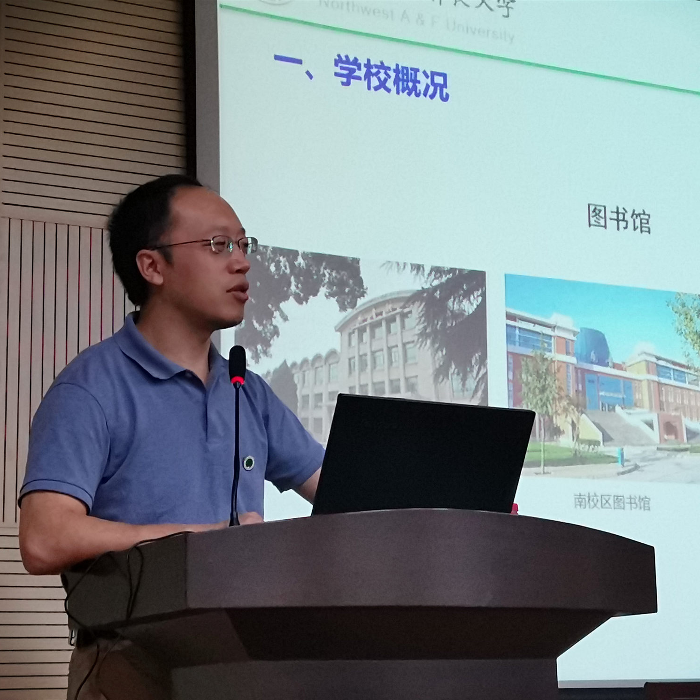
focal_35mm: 83
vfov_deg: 20.9
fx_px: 1899
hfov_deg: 20.9
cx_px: 403
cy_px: 352
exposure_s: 1/33.3
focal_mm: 3.95
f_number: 1.8
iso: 320
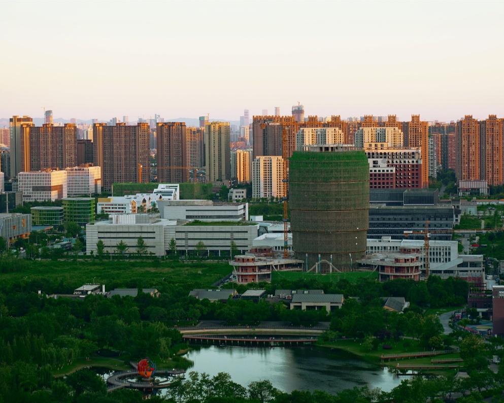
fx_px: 1395
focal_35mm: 94
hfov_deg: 20.5
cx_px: 272
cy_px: 203
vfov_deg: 16.4
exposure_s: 1/125
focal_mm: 55
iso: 100
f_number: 4
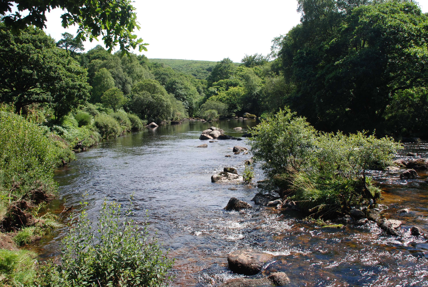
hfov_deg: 57.2
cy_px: 144
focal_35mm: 33
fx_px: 393
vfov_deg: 40.1
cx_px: 214
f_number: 6.3
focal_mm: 22
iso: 100
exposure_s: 1/160
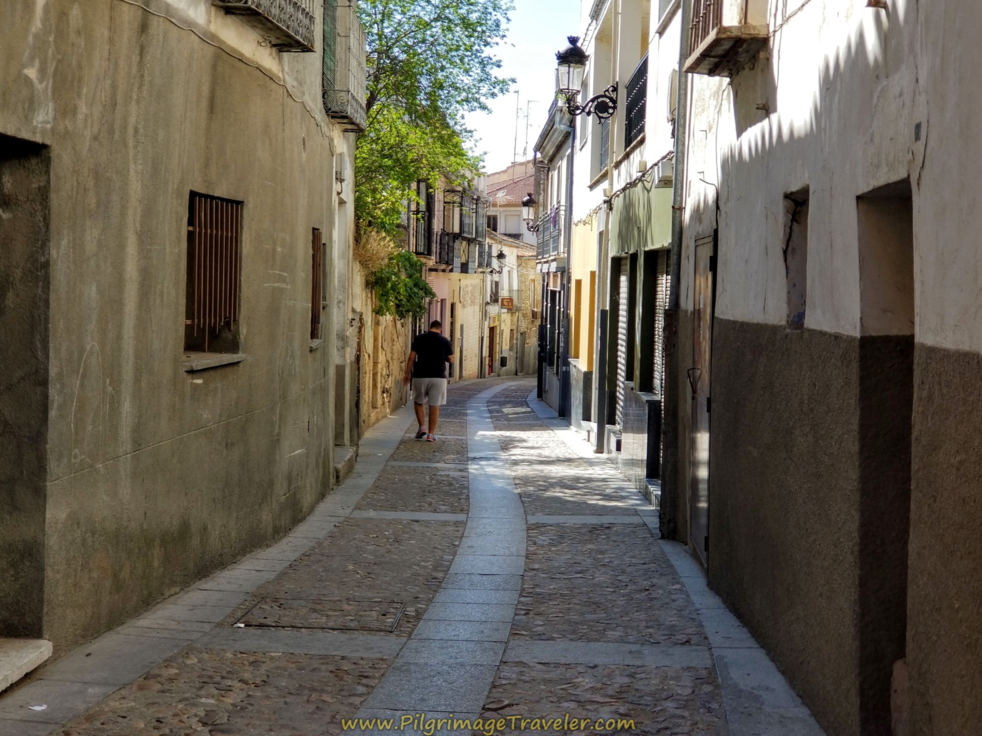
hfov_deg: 36.2
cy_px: 366
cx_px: 489
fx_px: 1503
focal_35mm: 53
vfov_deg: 27.5
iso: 25
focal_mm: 6
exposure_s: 1/375
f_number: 2.4
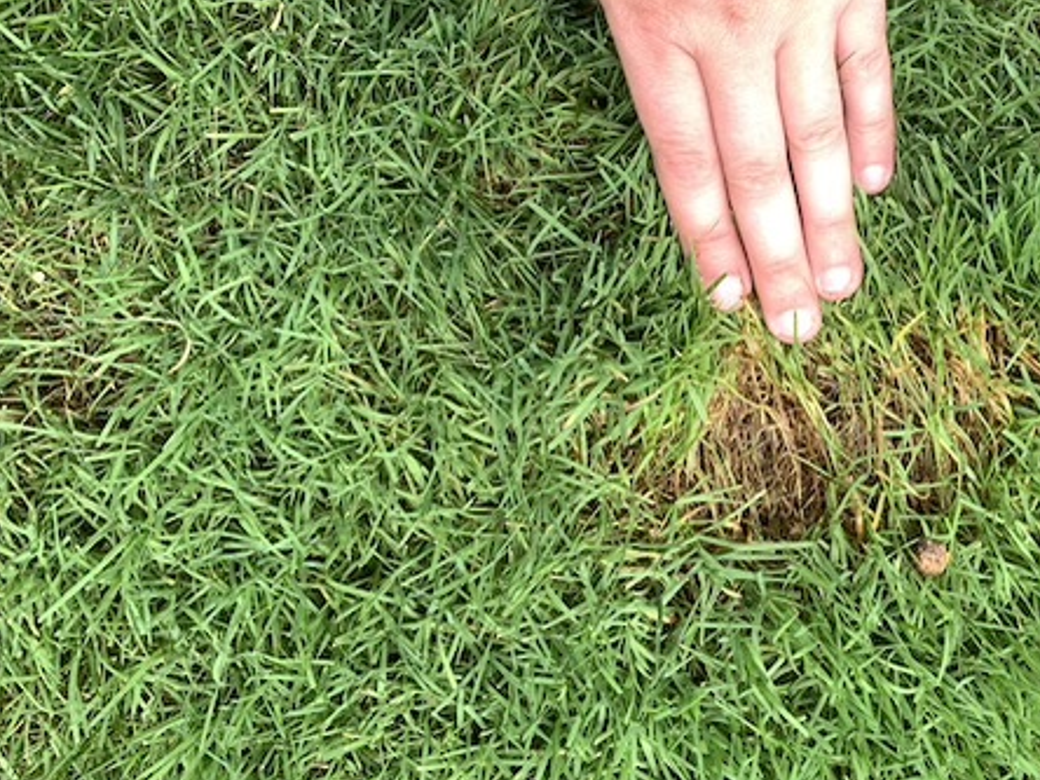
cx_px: 808
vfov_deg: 35.1
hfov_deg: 43.9
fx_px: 1232
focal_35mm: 41
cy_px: 401
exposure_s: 1/121
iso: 40
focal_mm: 4.25
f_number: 1.8
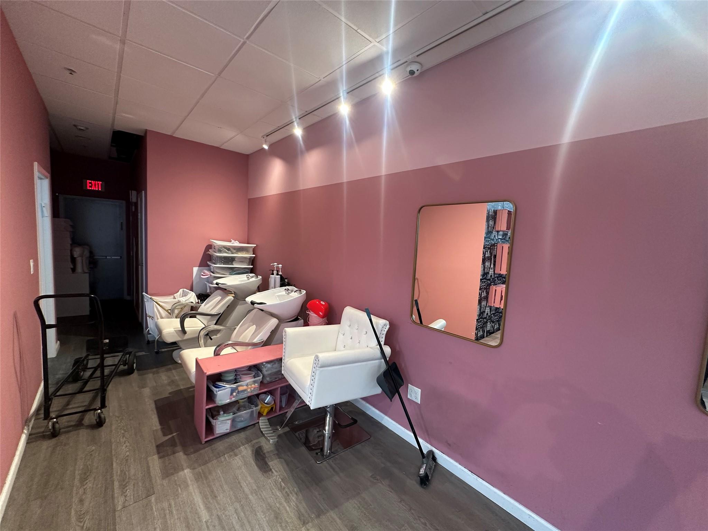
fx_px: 286
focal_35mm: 14
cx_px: 354
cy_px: 266
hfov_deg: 102.1
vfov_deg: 85.7
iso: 250
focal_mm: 2.22
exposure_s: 1/60
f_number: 2.2
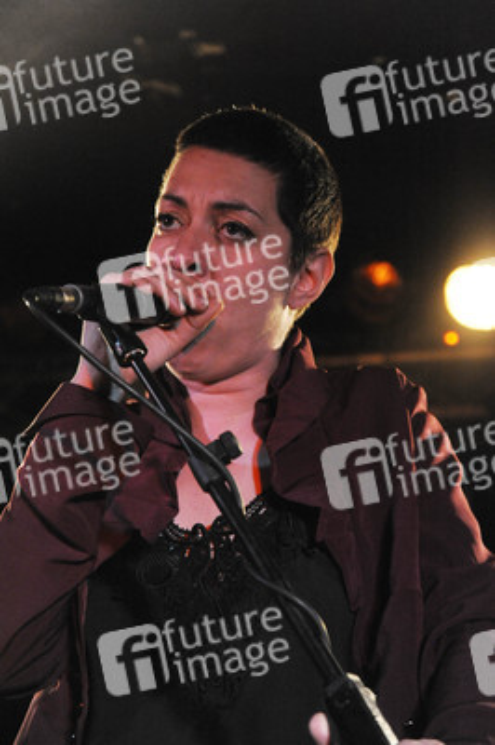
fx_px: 1756
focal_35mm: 85
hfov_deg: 16.0
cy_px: 372
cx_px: 248
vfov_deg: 23.9
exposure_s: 1/25
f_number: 5
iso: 6400
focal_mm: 85
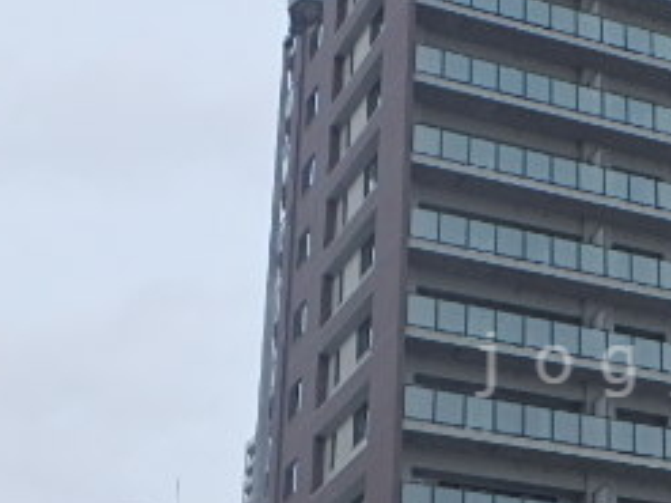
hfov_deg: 21.5
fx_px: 1705
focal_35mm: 88
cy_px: 364
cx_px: 660
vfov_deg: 16.7
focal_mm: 6
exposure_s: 1/500
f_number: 4.9
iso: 125
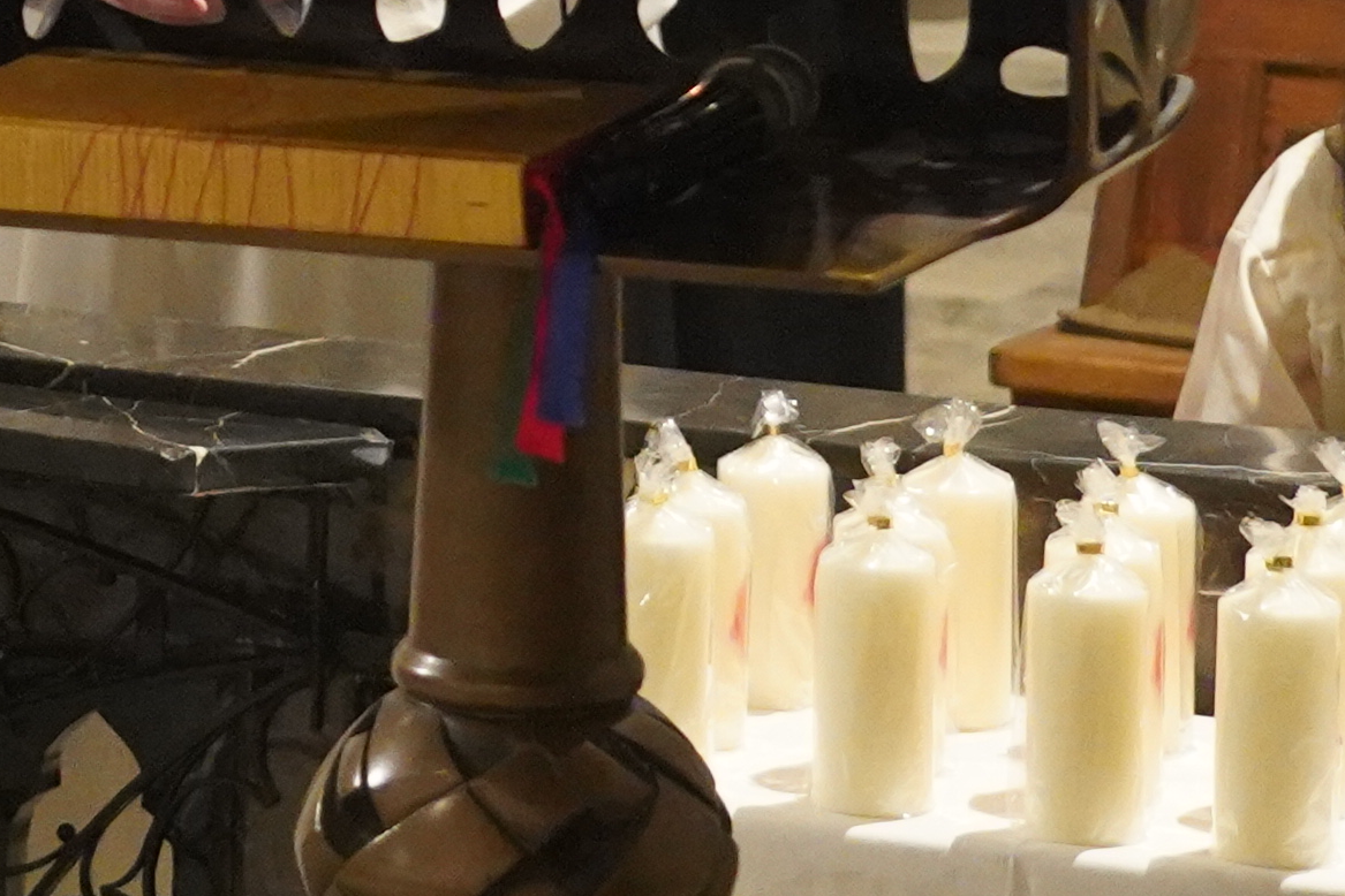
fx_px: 8069
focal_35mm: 216
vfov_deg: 6.2
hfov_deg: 9.3
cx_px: -522
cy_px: -646
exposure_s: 1/50
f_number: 4
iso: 8000
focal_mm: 42
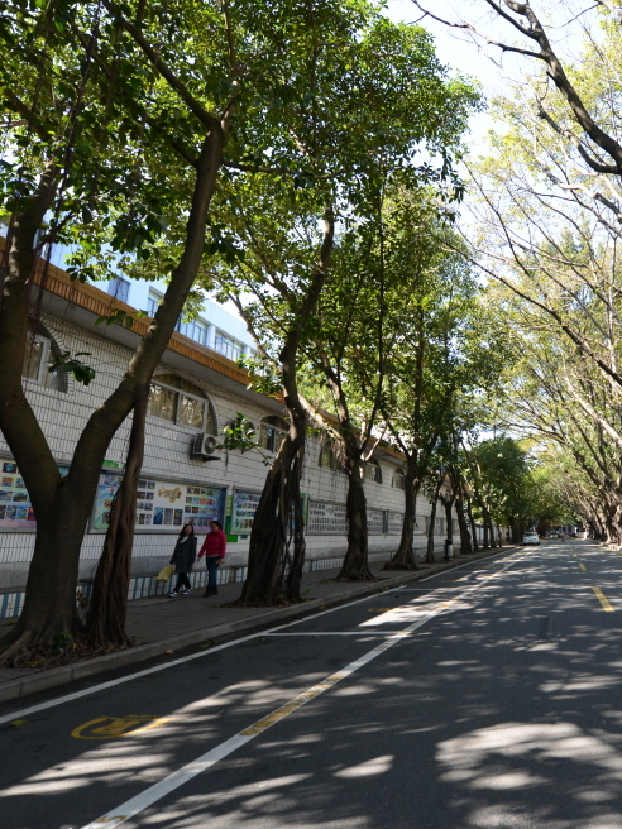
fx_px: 503
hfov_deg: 57.8
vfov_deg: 79.0
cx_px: 513
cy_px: 428
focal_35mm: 21
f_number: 4
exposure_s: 1/500
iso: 400
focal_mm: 14
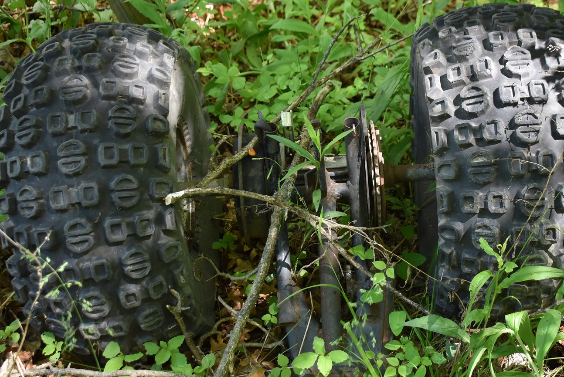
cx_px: 332
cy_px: 186
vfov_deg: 21.6
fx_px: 988
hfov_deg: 31.8
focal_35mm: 63
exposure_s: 1/250
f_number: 4.5
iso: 800
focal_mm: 32
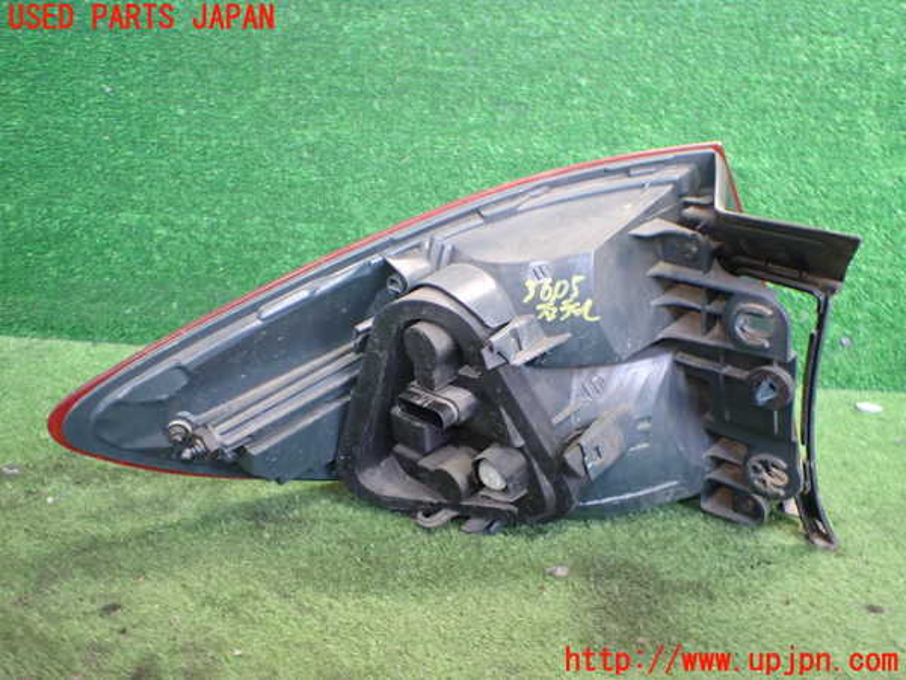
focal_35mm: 30
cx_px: 453
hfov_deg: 60.0
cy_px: 340
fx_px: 785
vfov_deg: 46.8
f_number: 2.3
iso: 800
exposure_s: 1/50
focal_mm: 5.4
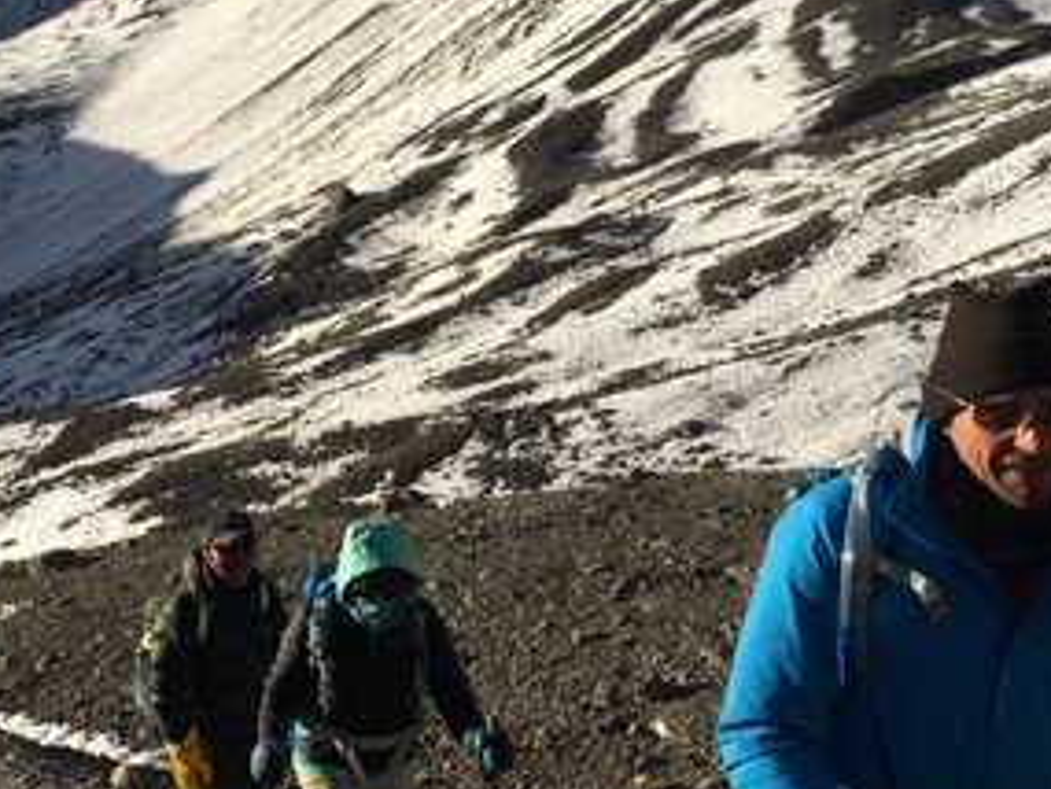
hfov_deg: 33.6
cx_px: 258
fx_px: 1701
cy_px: 415
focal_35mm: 56
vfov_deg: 26.1
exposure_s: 1/2564
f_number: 2.2
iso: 32
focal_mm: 4.15
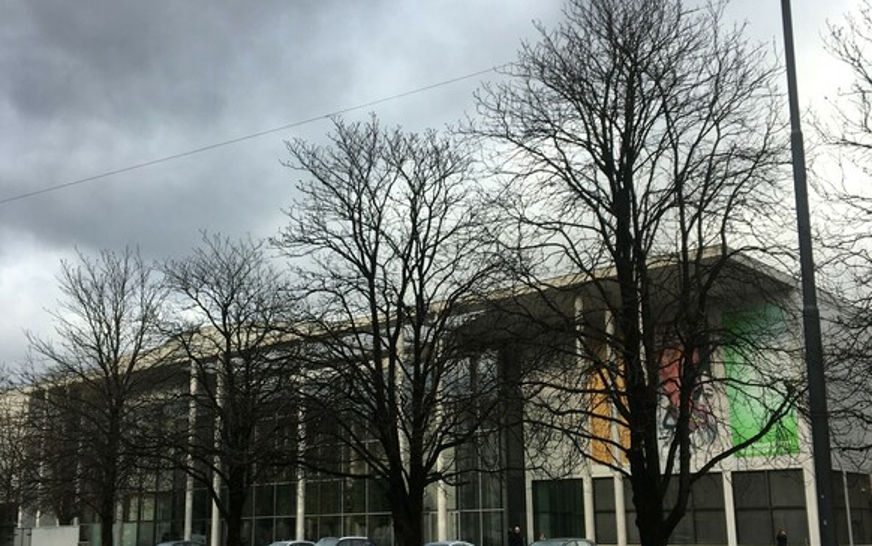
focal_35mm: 31
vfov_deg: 40.4
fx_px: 737
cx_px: 438
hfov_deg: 61.2
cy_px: 327
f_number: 2.2
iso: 25
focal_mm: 4.15
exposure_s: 1/329
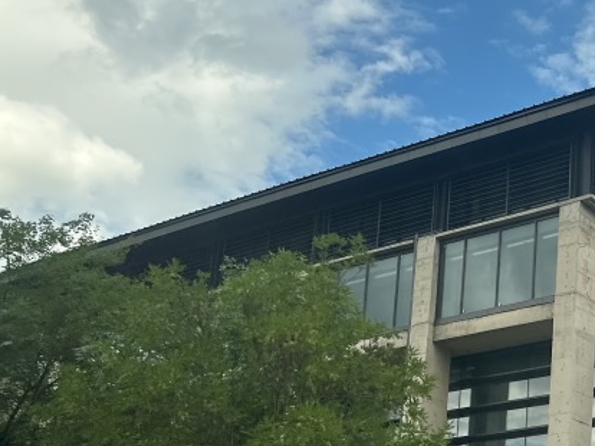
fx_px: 996
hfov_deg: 29.5
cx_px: 677
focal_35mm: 58
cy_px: 388
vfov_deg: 24.6
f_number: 1.78
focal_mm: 6.86
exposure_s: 1/498
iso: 80
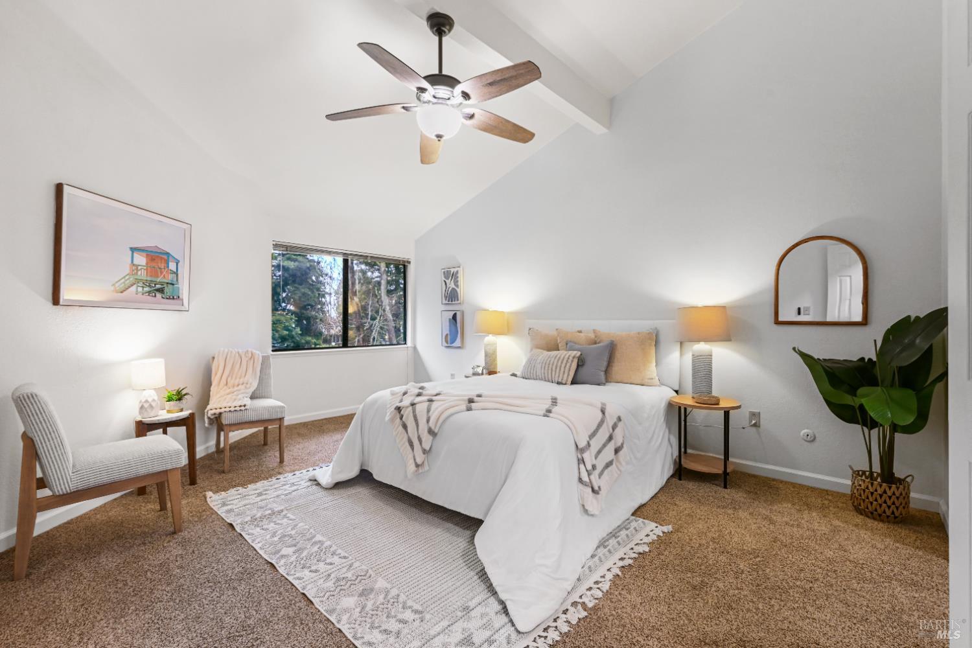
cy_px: 324
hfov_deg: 96.7
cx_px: 486
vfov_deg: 73.7
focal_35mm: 16
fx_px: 432
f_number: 9
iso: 1600
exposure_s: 1/8
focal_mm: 16
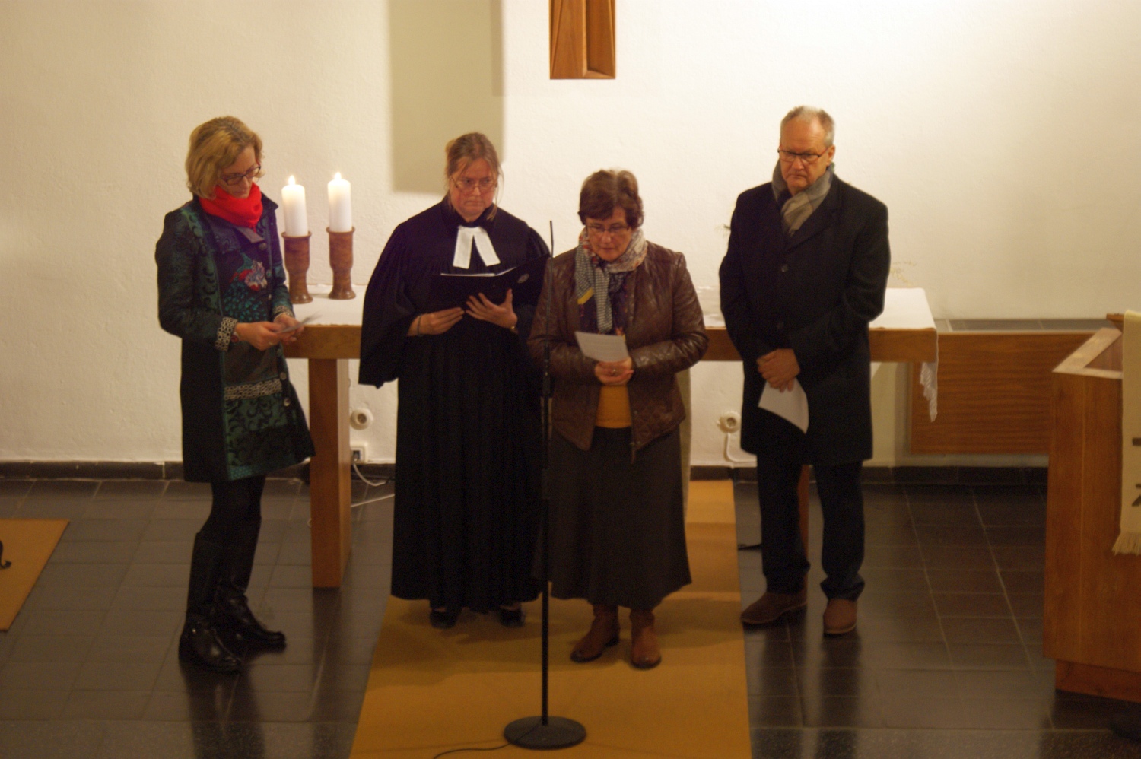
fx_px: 3326
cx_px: 570
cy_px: 380
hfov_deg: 19.5
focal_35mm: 105
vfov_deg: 13.0
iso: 400
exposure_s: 1/3
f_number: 5.6
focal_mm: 70
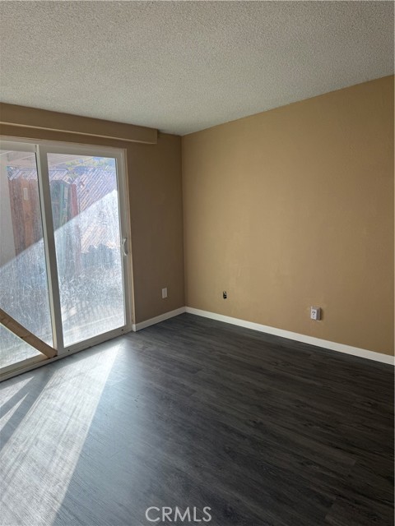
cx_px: 198
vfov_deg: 71.6
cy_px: 263
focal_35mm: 24
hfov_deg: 56.8
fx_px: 365
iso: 64
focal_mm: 6.76
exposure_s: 1/276
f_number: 1.78
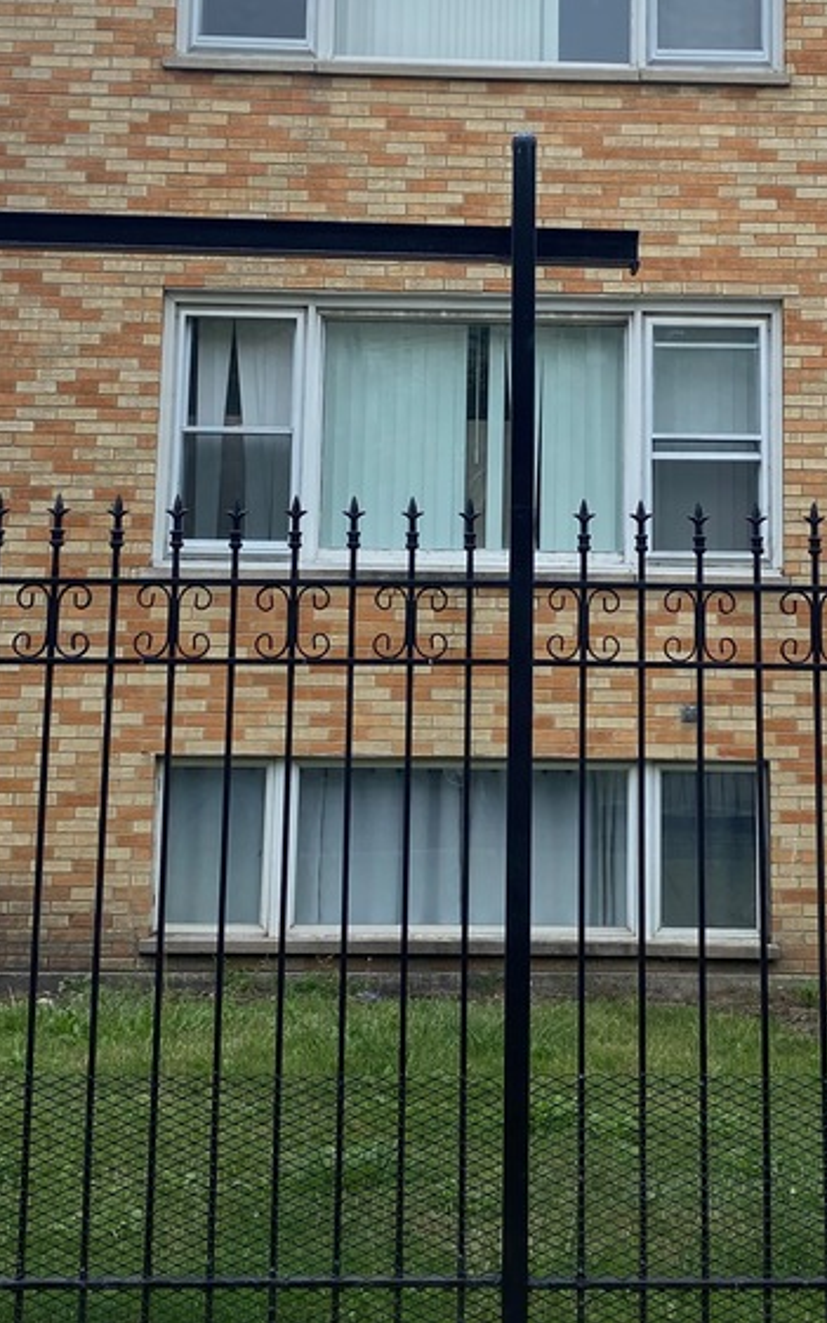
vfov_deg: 37.7
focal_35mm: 53
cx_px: 554
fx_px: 1912
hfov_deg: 24.3
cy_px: 433
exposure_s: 1/678
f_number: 1.8
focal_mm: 4.25
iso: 32
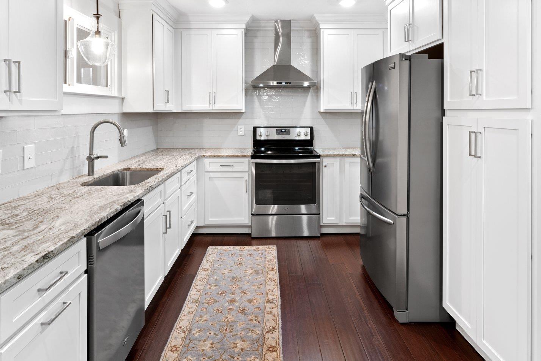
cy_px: 110
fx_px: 346
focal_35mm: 23
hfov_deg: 76.1
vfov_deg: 53.6
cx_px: 267
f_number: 8
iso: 250
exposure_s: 1
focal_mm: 16
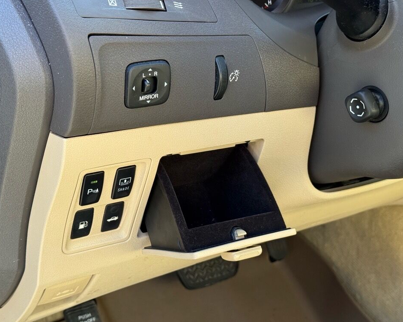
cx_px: 210
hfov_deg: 36.6
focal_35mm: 51
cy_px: 162
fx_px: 608
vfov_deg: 29.7
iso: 125
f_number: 1.78
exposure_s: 1/191
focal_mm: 6.76
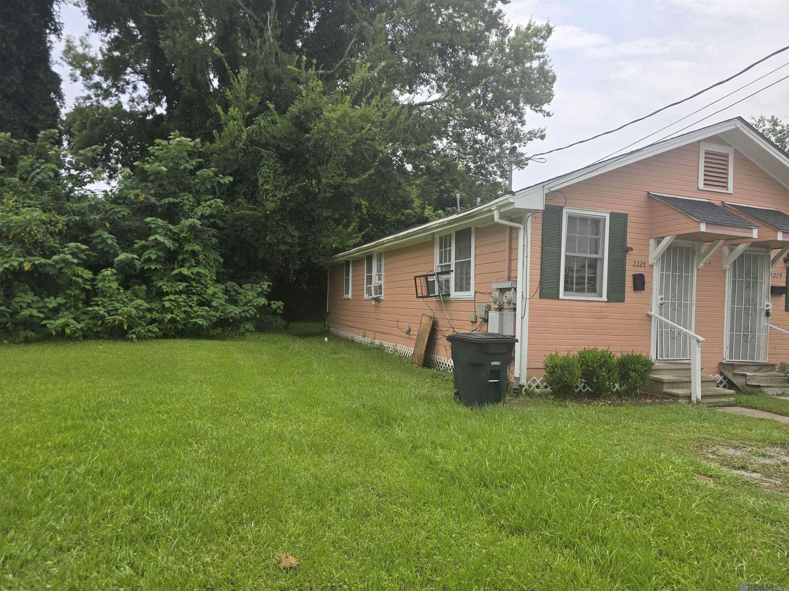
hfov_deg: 73.9
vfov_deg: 58.9
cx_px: 394
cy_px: 296
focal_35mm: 23
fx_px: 524
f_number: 1.7
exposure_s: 1/823
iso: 12
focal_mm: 6.3
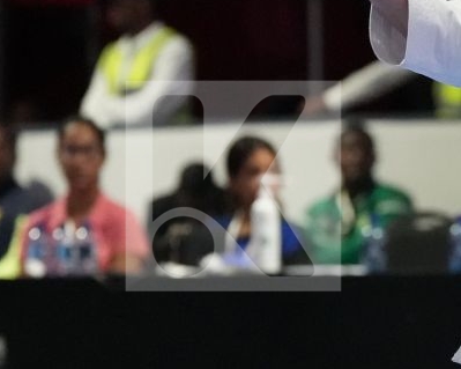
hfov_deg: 4.5
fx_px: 5893
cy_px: 186
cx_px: 625
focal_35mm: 432
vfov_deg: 3.6
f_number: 2.8
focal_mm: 102
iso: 8000
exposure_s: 1/500
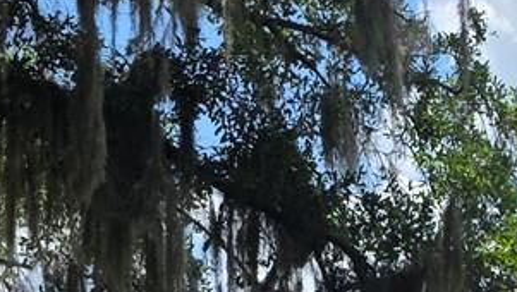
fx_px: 1825
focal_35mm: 133
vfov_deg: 8.1
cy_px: 800
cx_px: 833
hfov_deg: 14.7
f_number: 1.7
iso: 80
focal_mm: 6.3
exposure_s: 1/5608
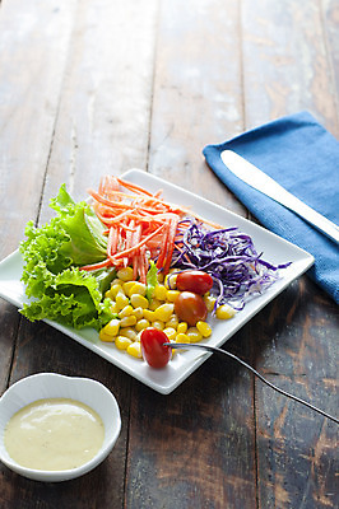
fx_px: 1061
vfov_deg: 27.0
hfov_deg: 18.2
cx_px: 170
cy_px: 254
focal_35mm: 75
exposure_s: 1/5
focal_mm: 50
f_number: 5.6
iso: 100
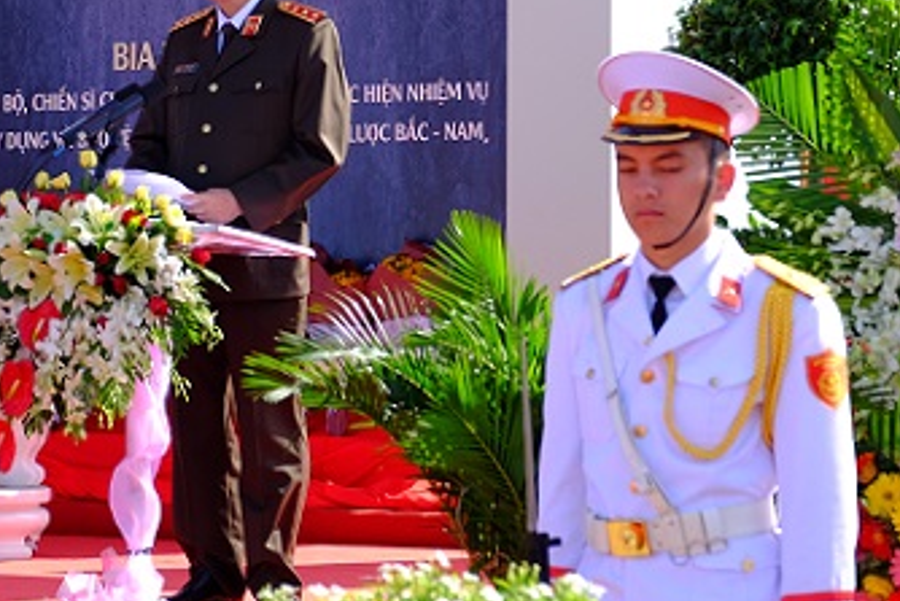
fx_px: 3726
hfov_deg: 13.7
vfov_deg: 9.2
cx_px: 243
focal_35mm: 149
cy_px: 140
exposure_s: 1/300
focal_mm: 55
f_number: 5.6
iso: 200
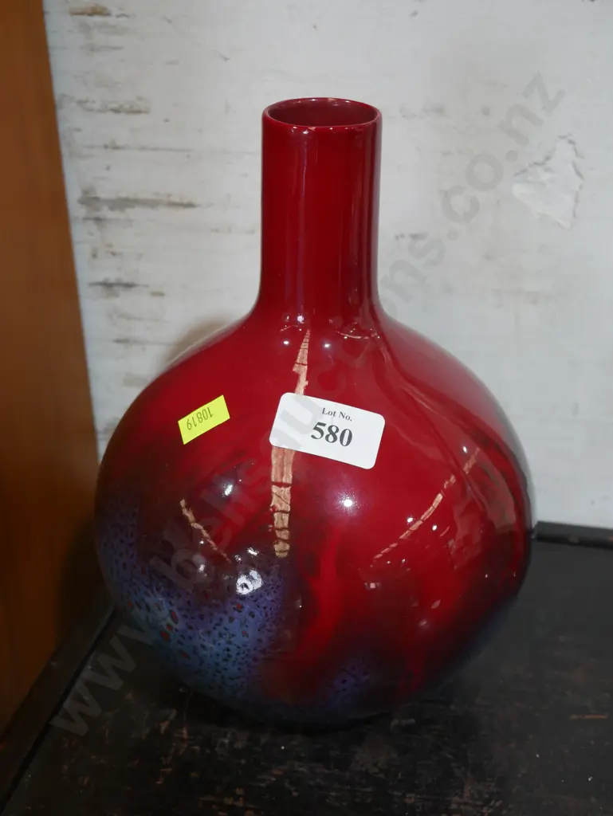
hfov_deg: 29.1
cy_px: 408
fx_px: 1180
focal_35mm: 50
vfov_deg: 38.2
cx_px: 306
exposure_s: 1/60
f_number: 5.3
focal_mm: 25
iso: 800
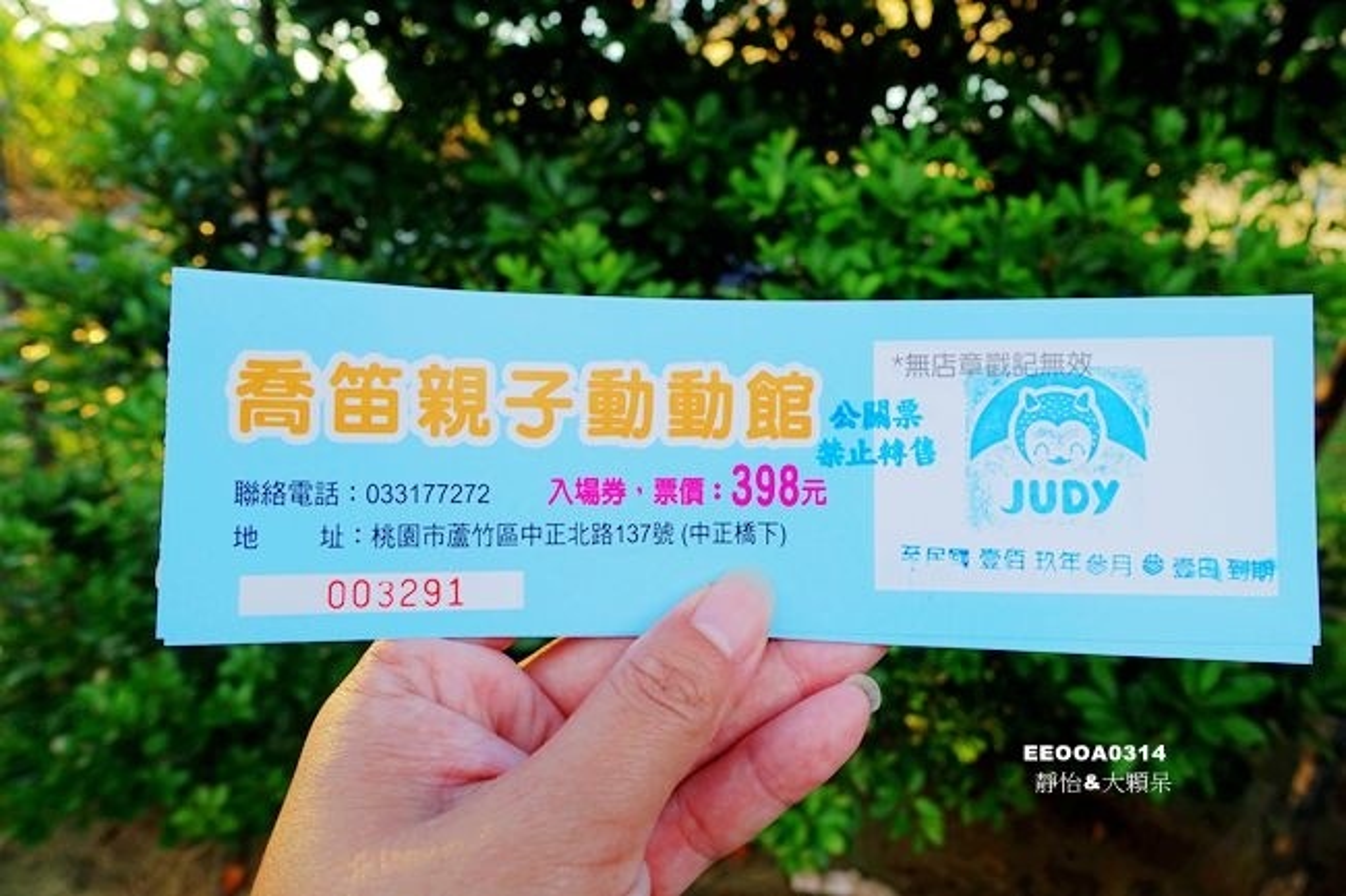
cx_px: 673
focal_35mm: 24
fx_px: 897
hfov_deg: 73.8
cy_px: 448
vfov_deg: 53.1
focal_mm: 8.8
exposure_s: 1/100
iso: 125
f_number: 4
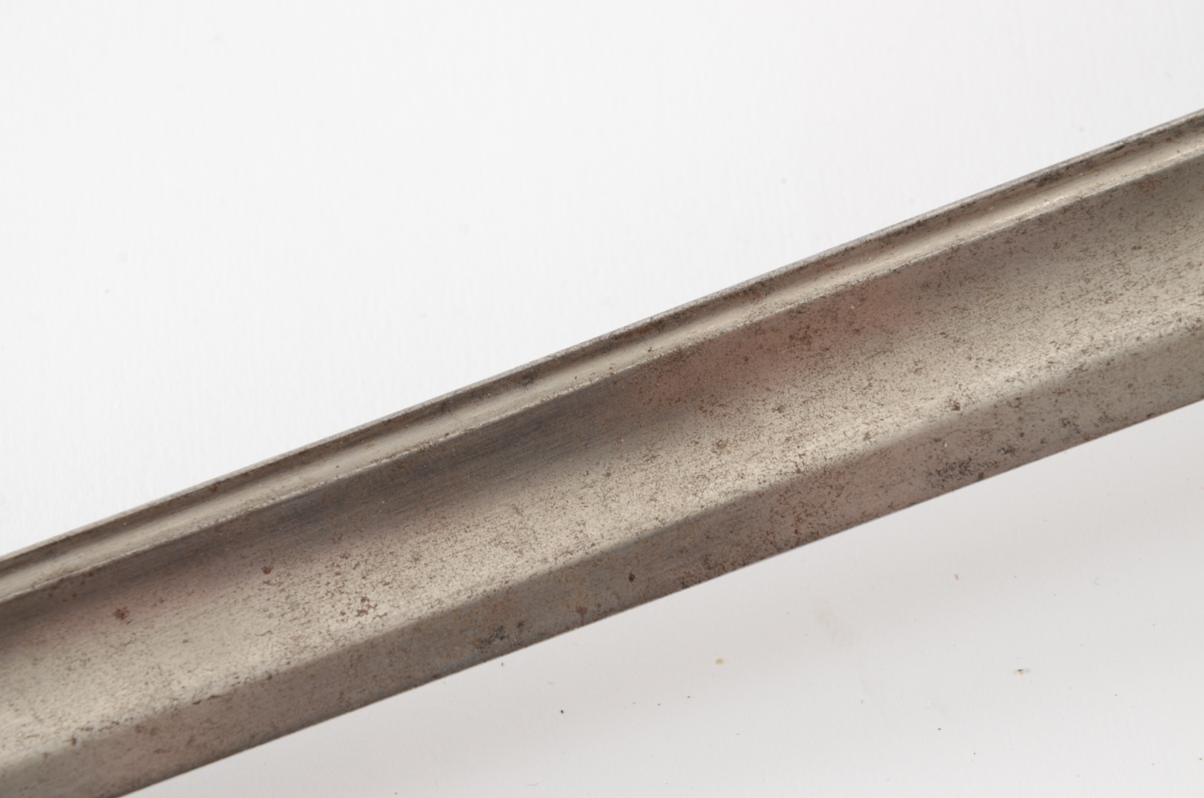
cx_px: 602
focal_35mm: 158
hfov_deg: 13.1
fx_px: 5257
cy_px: 399
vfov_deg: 8.7
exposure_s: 1/125
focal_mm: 105
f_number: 11
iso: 200
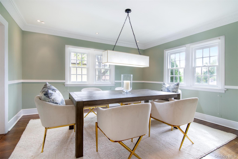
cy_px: 80
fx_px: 109
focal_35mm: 16
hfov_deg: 95.0
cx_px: 119
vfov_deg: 72.0
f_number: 8
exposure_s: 1/40
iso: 640
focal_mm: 11
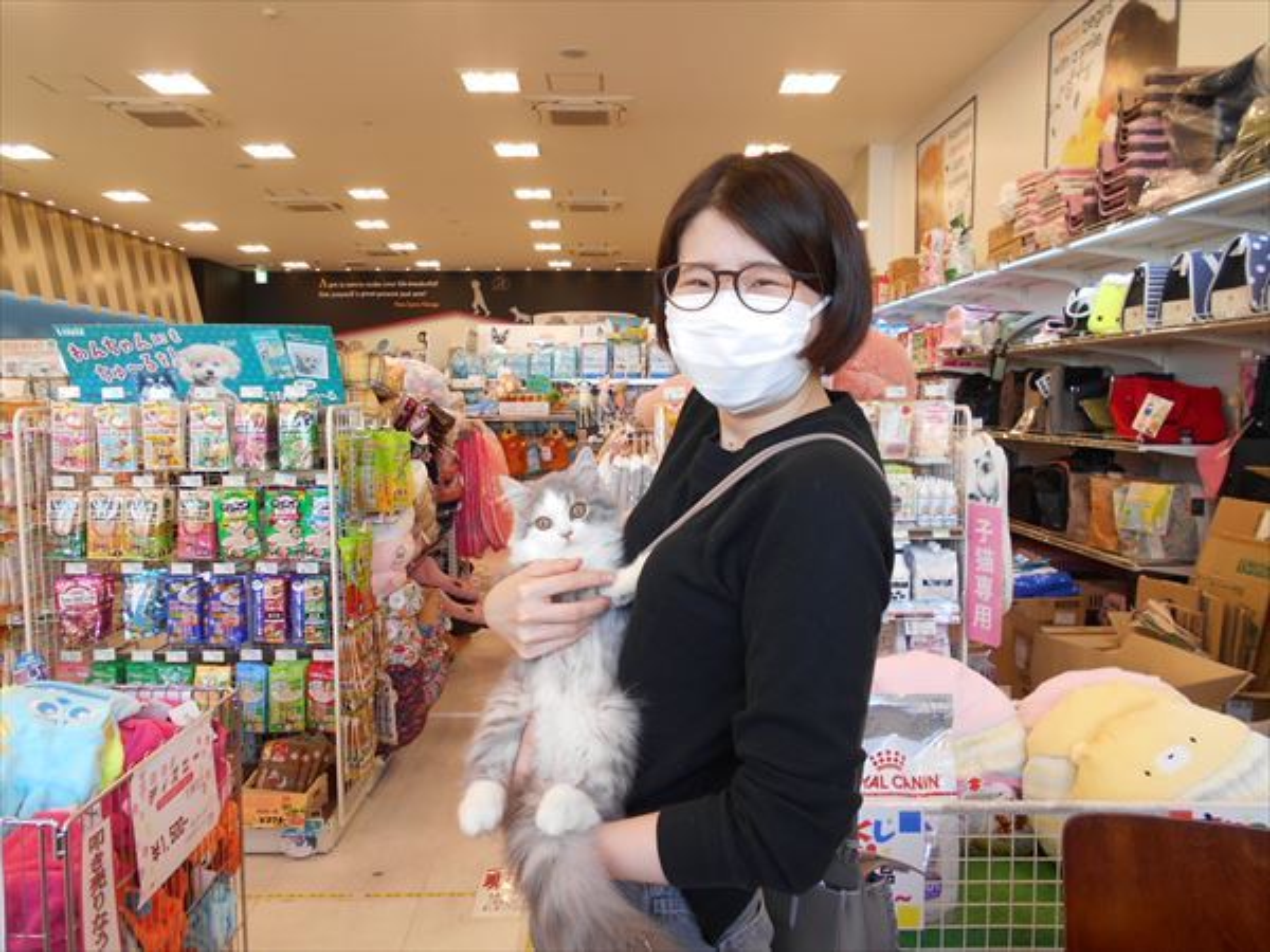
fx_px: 954
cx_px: 635
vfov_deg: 53.1
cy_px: 476
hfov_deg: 67.3
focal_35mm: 26
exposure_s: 1/30
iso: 80
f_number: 3.2
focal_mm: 4.6
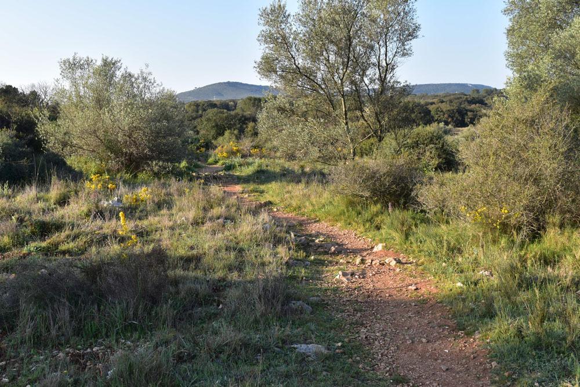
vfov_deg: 36.9
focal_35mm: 36
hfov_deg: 53.1
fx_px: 580
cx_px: 290
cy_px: 194
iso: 400
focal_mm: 24
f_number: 13
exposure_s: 1/250
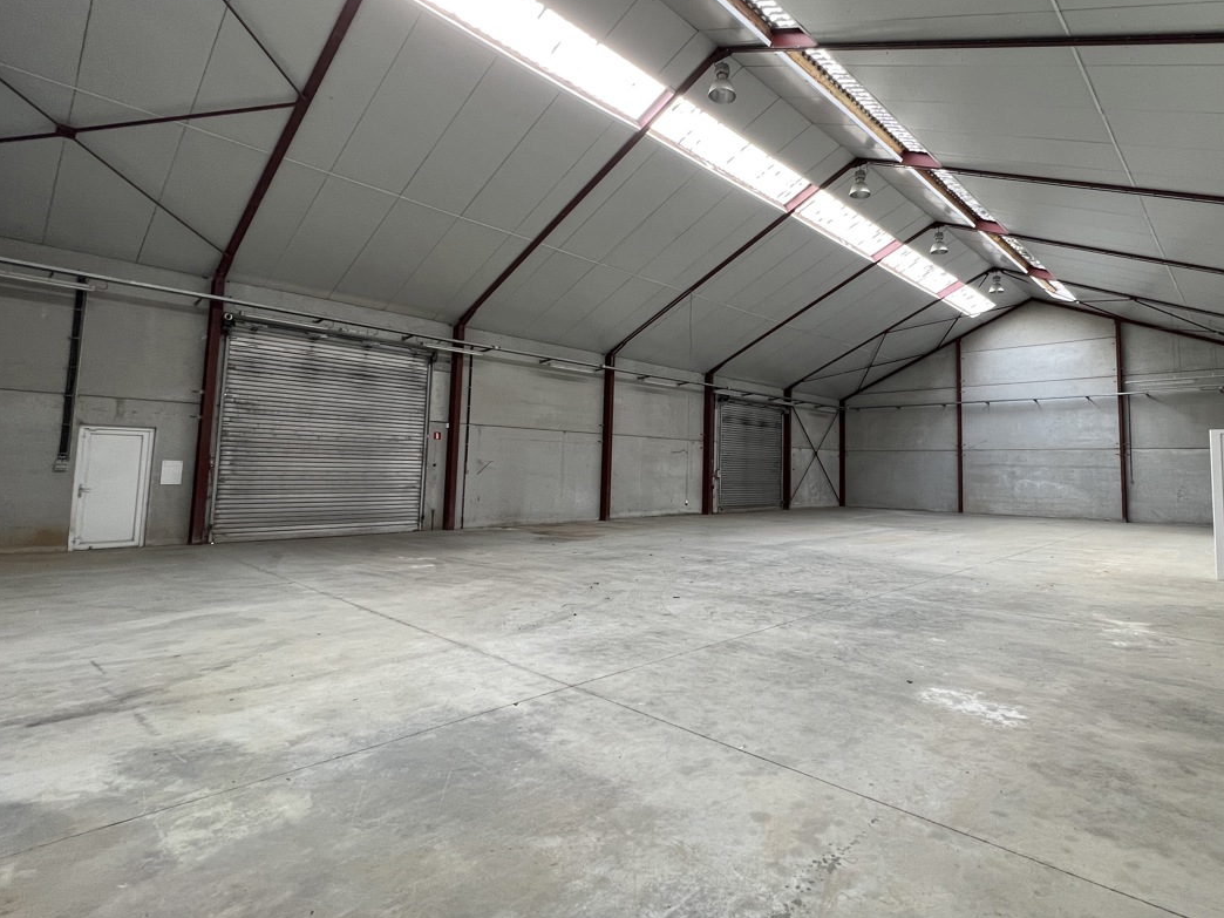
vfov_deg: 74.5
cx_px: 720
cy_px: 414
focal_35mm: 17
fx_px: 601
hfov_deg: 90.1
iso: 160
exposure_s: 1/99
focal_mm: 1.57
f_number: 1.8
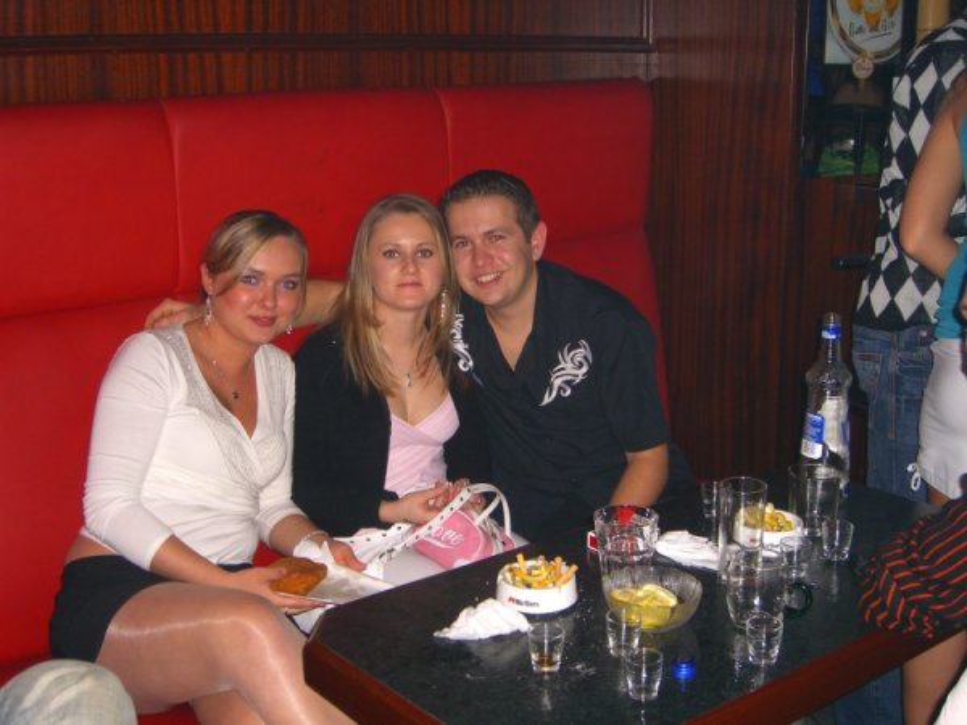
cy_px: 362
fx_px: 1285
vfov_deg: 31.5
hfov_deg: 41.2
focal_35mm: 46
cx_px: 484
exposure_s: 1/60
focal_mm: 9.5
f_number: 3.1
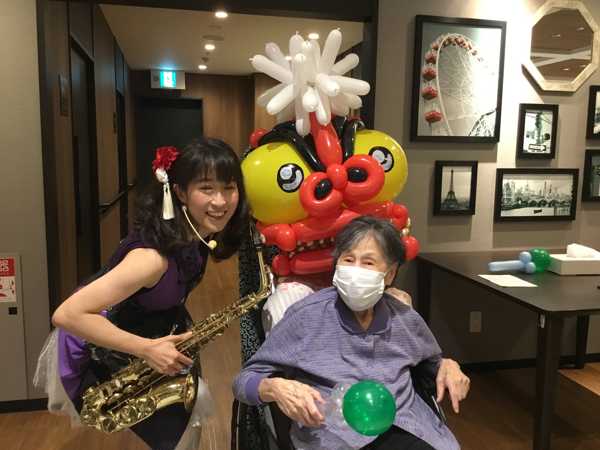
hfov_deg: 58.4
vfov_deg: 45.4
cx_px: 300
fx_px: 537
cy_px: 225
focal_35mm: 31
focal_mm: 3.3
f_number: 2.4
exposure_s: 1/30
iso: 200
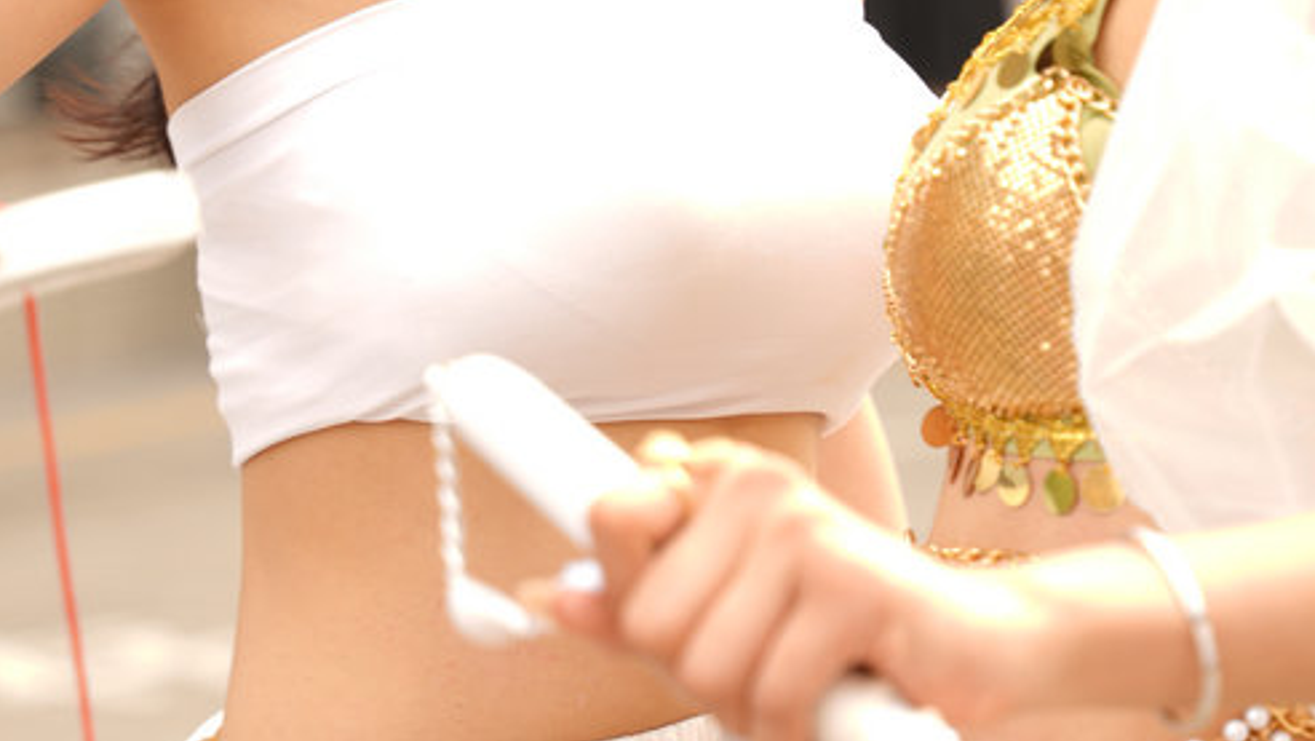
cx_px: 532
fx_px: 7010
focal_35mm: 201
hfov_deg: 10.7
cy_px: 428
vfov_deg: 6.0
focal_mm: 70
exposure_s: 1/125
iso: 50
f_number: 2.8
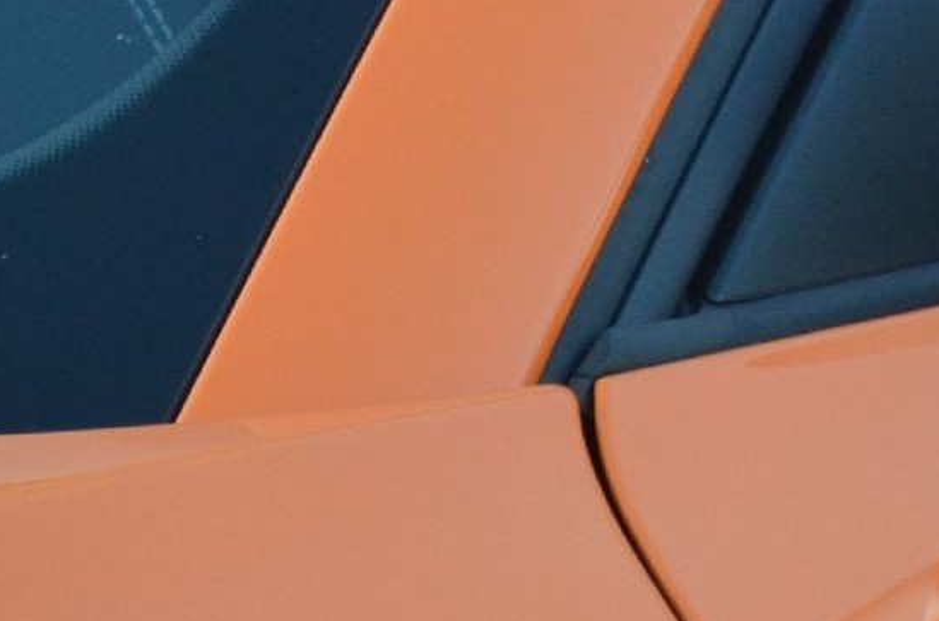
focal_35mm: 1367
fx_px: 35563
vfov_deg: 1.0
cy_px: -173
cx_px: 1664
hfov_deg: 1.5
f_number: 5.6
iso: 1600
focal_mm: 200
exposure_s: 1/320
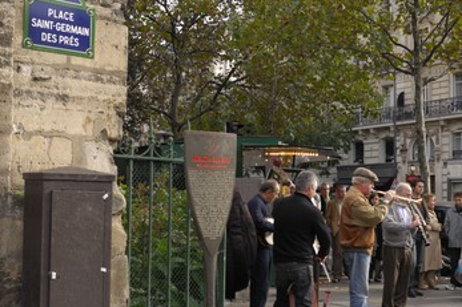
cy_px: 169
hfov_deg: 38.8
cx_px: 263
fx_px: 654
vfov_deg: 26.4
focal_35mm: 51
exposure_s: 1/125
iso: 100
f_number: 4.5
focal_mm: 28
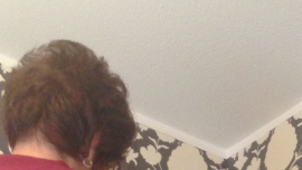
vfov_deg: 9.9
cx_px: 282
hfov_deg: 19.0
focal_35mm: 110
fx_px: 881
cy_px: 385
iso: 160
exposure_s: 1/20
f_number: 2.4
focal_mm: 4.12
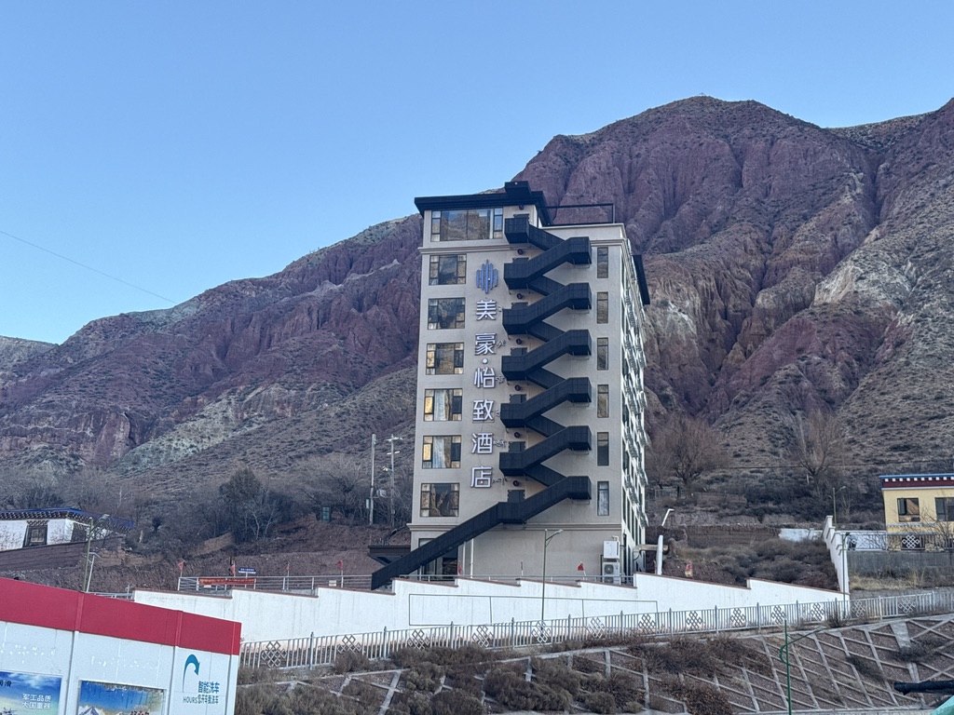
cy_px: 358
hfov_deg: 39.7
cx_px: 477
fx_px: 1323
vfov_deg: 30.3
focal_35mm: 48
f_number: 1.78
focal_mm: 6.76
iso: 64
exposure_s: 1/636
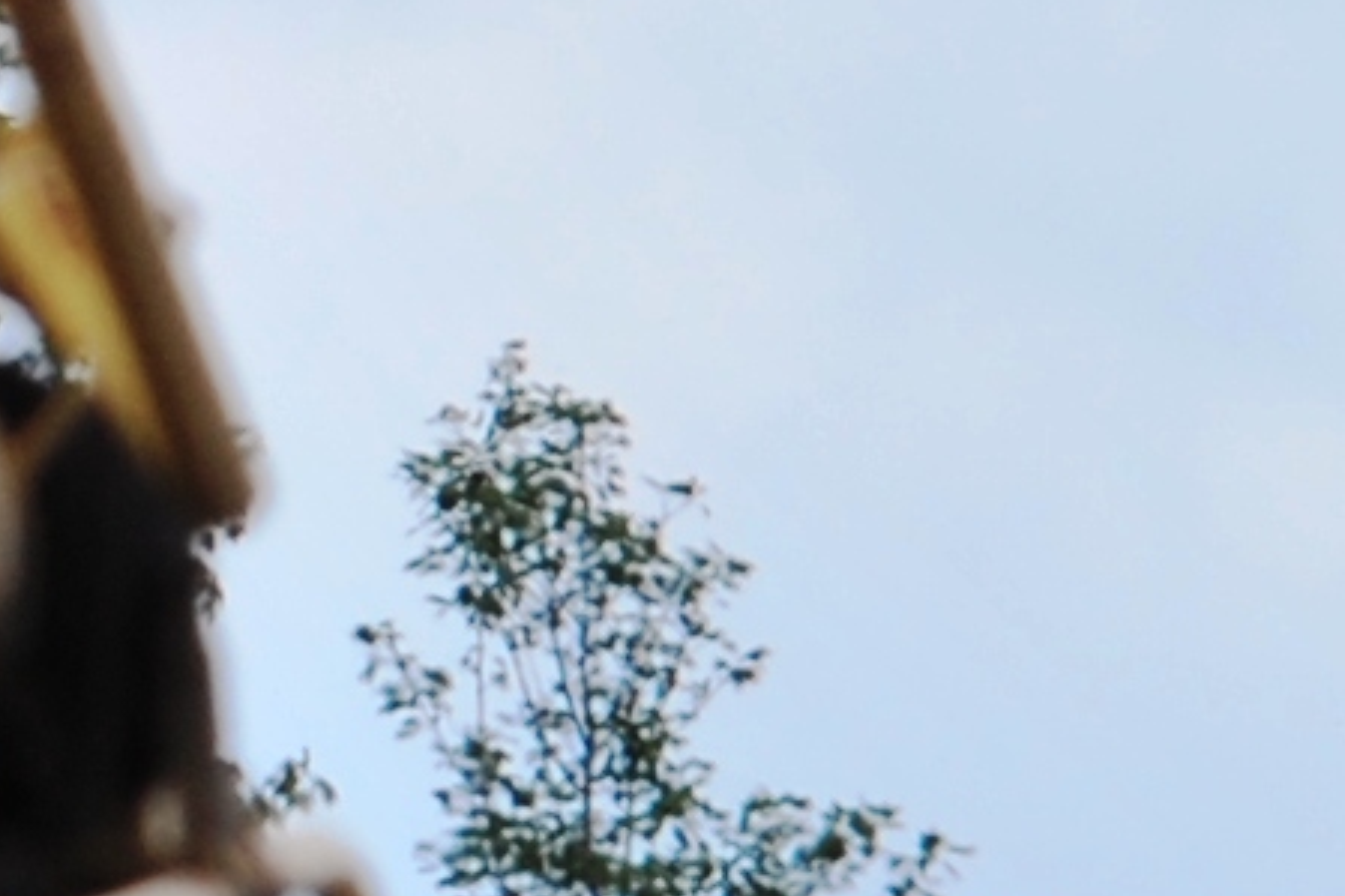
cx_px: -1914
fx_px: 91197
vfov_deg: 0.6
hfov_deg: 0.8
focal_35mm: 2442
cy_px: 432
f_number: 8
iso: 100
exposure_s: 1/200
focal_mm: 210
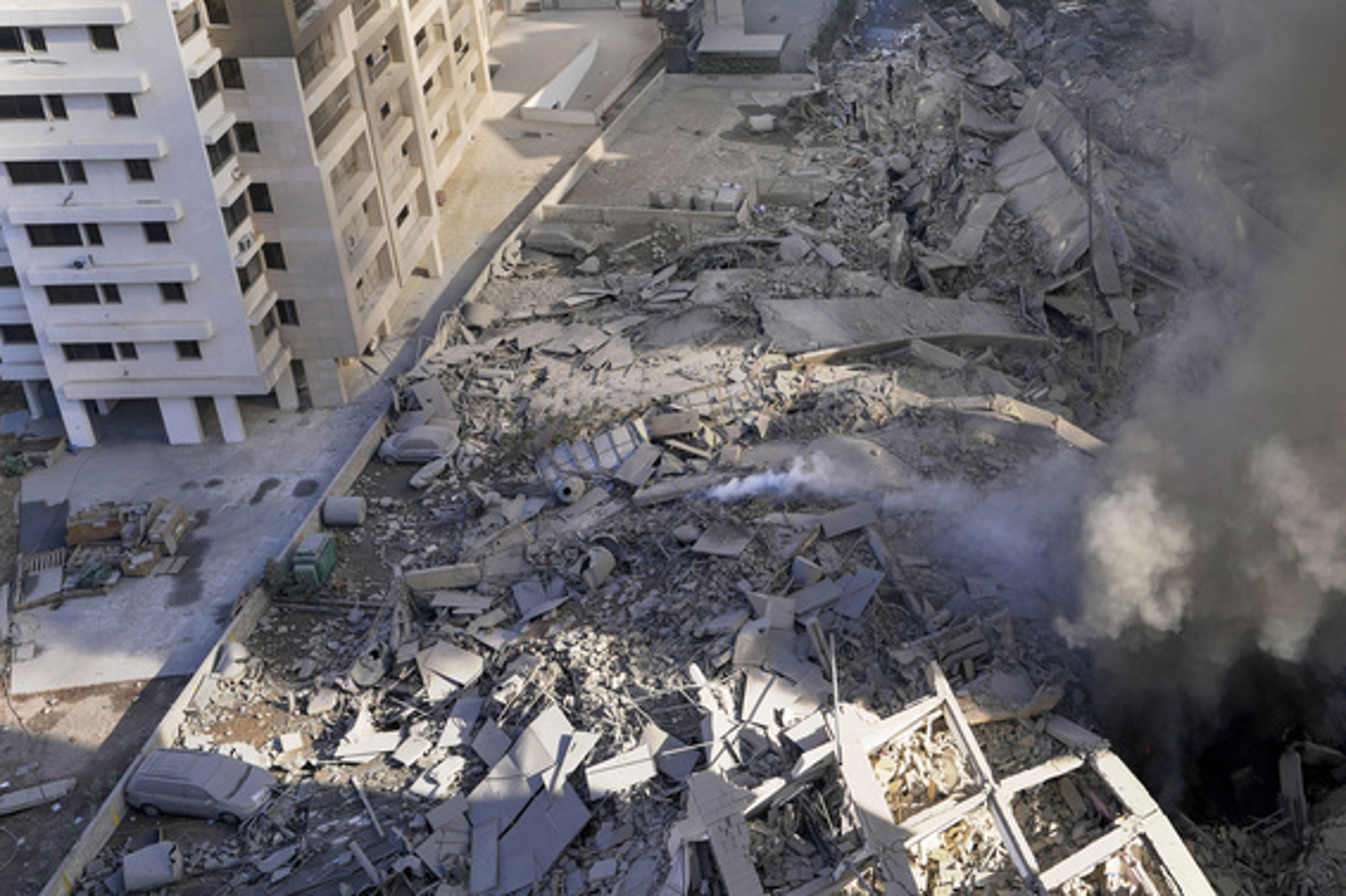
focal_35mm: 38
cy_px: 141
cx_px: 963
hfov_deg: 49.2
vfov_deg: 33.7
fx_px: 1420
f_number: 7.1
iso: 125
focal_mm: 21
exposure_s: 1/320
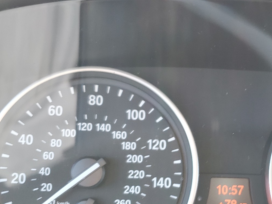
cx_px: 224
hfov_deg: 35.4
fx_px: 409
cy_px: 142
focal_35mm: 52
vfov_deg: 27.8
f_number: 1.5
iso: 52
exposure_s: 1/60.2
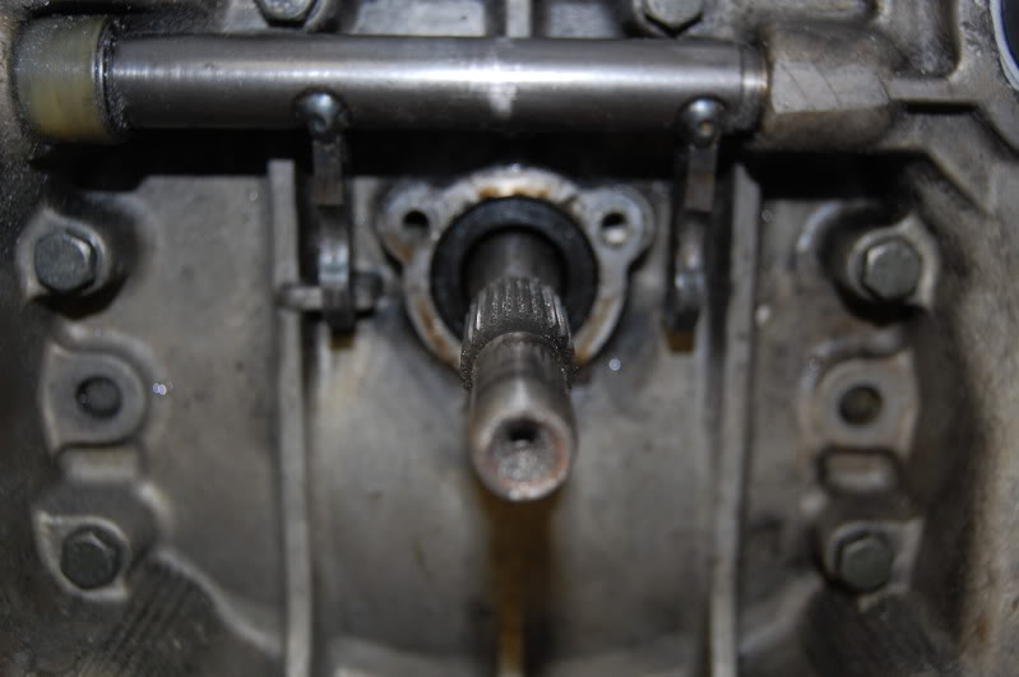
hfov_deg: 46.4
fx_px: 1188
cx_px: 510
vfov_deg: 31.8
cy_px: 338
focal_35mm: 42
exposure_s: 1/60
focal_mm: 28
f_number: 4.2
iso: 400
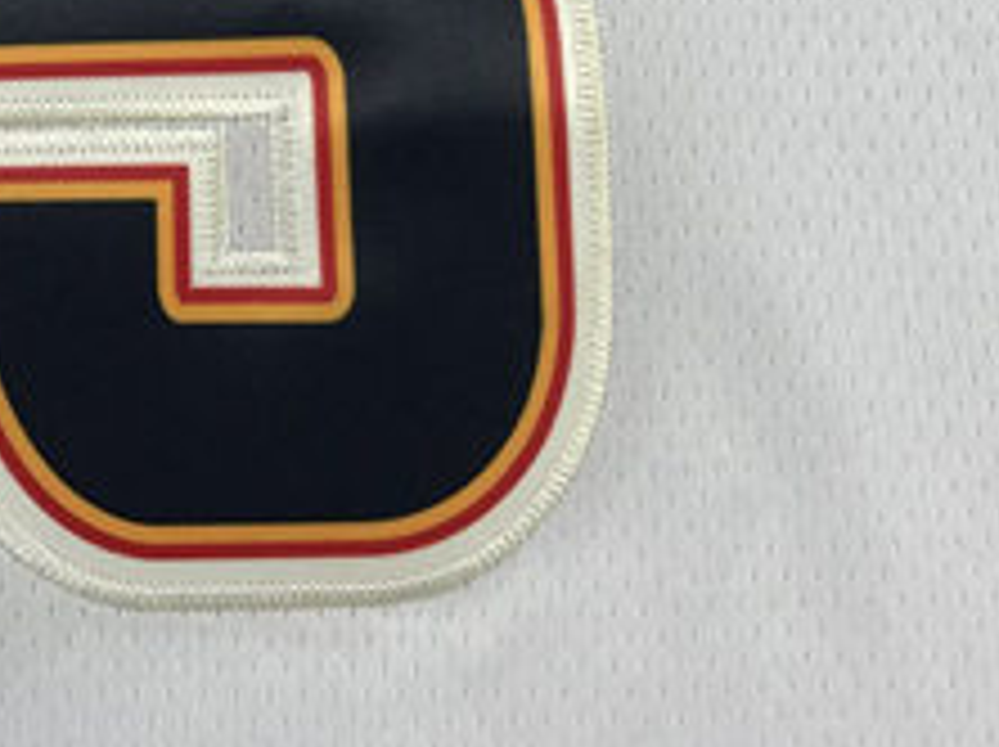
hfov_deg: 19.0
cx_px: 36
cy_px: -338
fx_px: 2912
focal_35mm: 101
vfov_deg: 13.8
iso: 20
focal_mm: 3.99
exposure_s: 1/100
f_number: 1.8
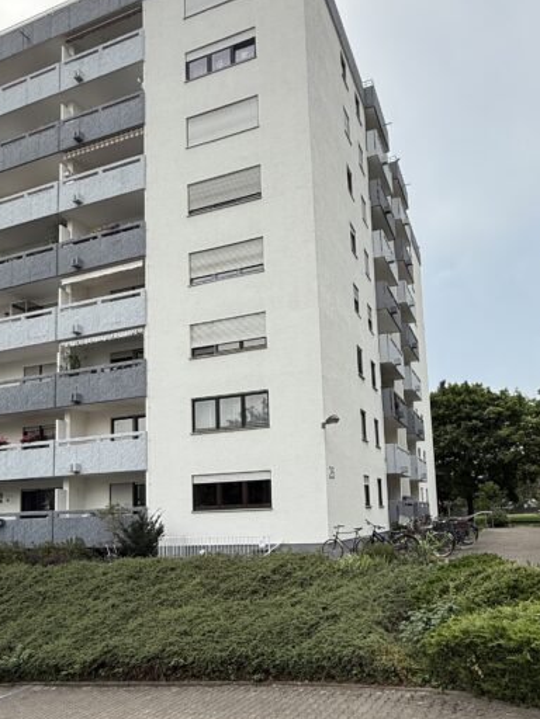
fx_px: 582
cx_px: 270
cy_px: 442
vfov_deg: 62.7
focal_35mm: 28
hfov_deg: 49.7
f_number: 2.2
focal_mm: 2.22
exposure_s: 1/405
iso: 50
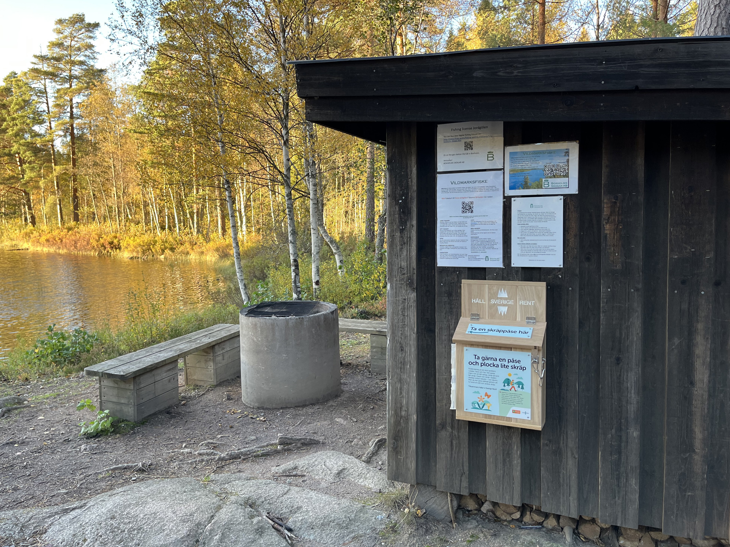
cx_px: 369
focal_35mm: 27
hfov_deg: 65.3
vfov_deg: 51.3
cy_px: 263
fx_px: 569
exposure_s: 1/121
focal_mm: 5.1
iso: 50
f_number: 1.6
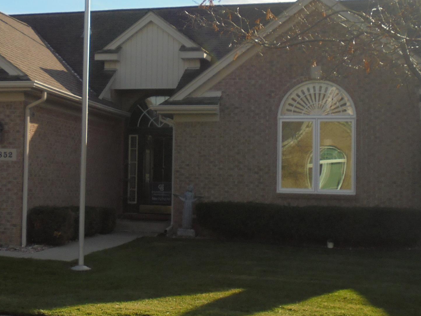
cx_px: 61
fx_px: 827
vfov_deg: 21.6
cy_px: 129
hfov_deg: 27.7
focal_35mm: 68
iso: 100
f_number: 4.2
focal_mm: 6.9
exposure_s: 1/250
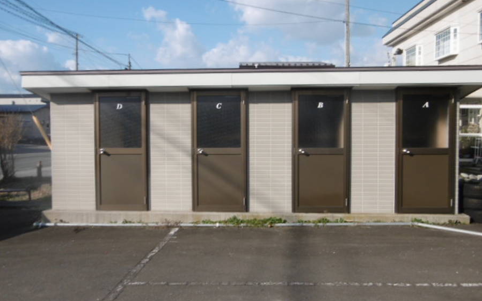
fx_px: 447
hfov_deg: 56.7
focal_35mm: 34
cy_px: 153
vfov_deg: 37.3
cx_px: 241
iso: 100
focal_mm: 5.8
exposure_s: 1/160
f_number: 8.8
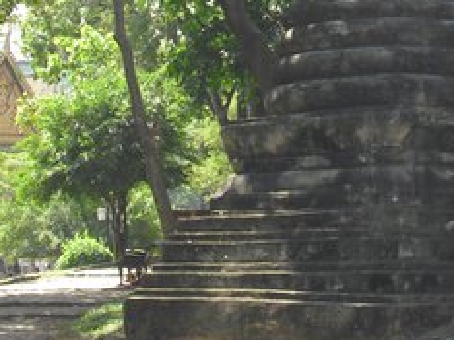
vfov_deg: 11.2
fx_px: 1703
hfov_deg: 15.2
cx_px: 260
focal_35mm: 130
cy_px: -52
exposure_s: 1/400
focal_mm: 6.2
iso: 100
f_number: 2.8
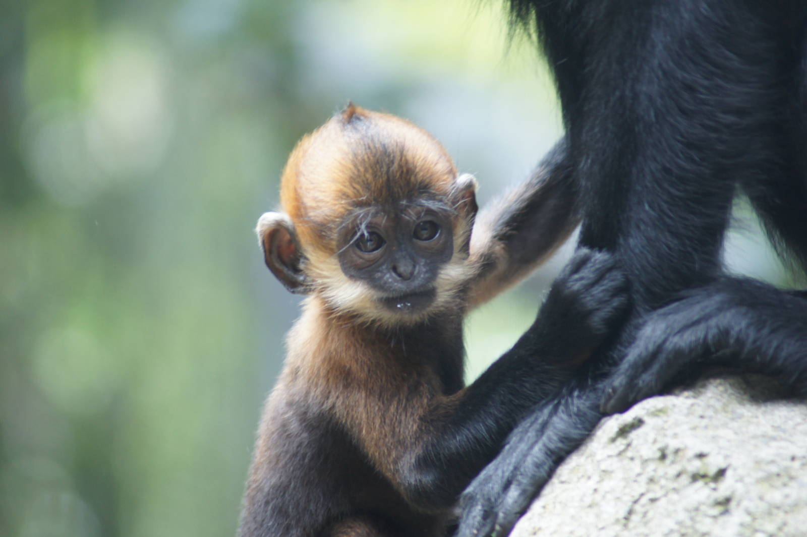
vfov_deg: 3.1
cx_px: 404
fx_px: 10082
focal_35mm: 450
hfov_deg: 4.6
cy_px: 268
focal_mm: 300
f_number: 5.6
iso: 400
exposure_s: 1/40
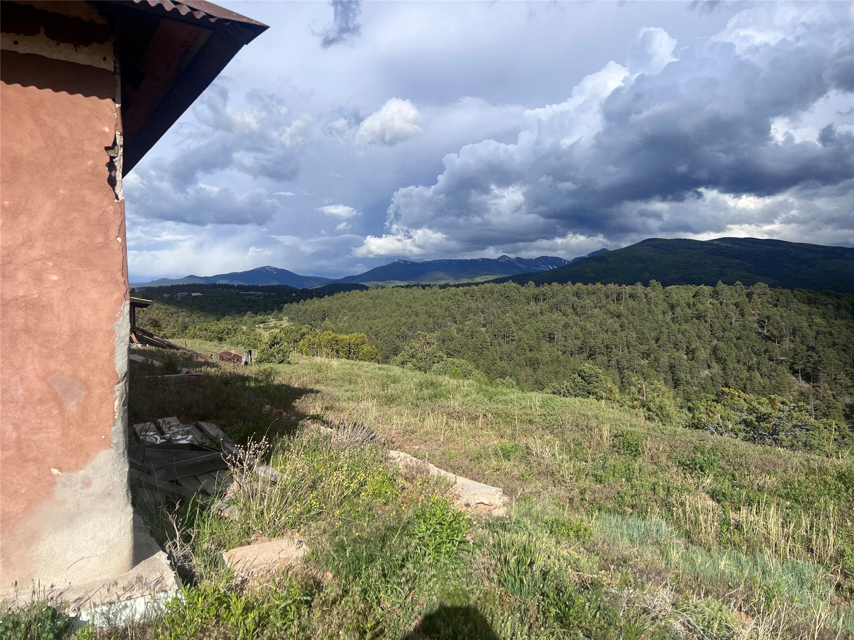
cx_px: 427
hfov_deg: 67.3
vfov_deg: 53.1
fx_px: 641
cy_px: 320
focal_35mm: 26
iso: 50
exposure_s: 1/5319
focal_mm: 5.7
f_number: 1.5
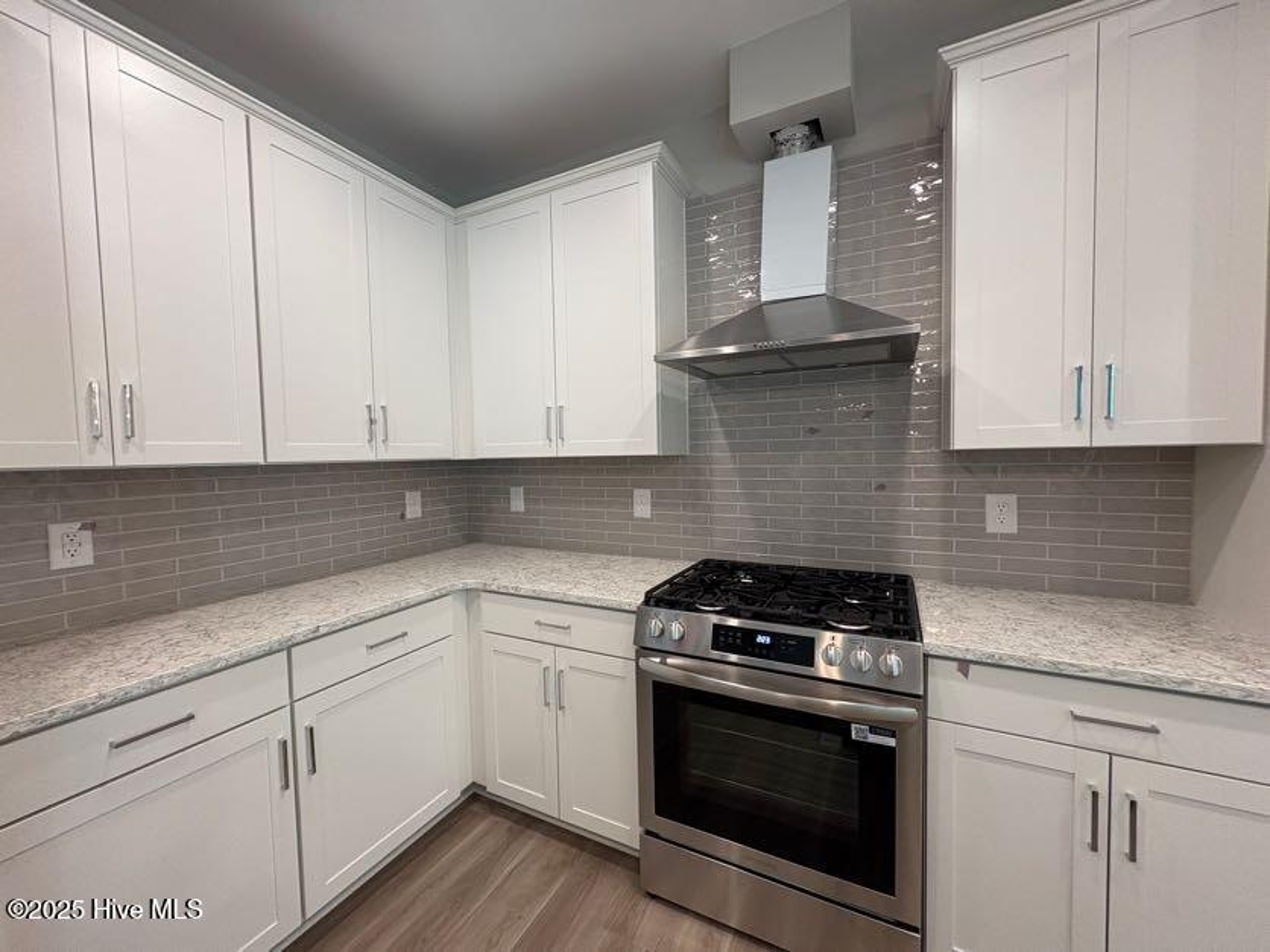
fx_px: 514
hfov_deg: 102.1
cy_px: 476
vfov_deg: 85.7
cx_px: 635
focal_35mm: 14
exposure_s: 1/60
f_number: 2.2
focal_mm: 2.22
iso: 160
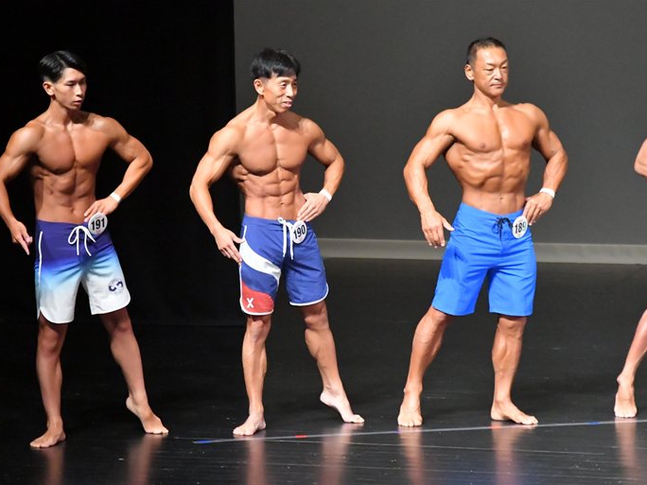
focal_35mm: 343
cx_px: 315
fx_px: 6411
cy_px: 242
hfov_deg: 5.8
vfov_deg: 4.3
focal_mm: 210
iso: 12800
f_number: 5.6
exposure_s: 1/400
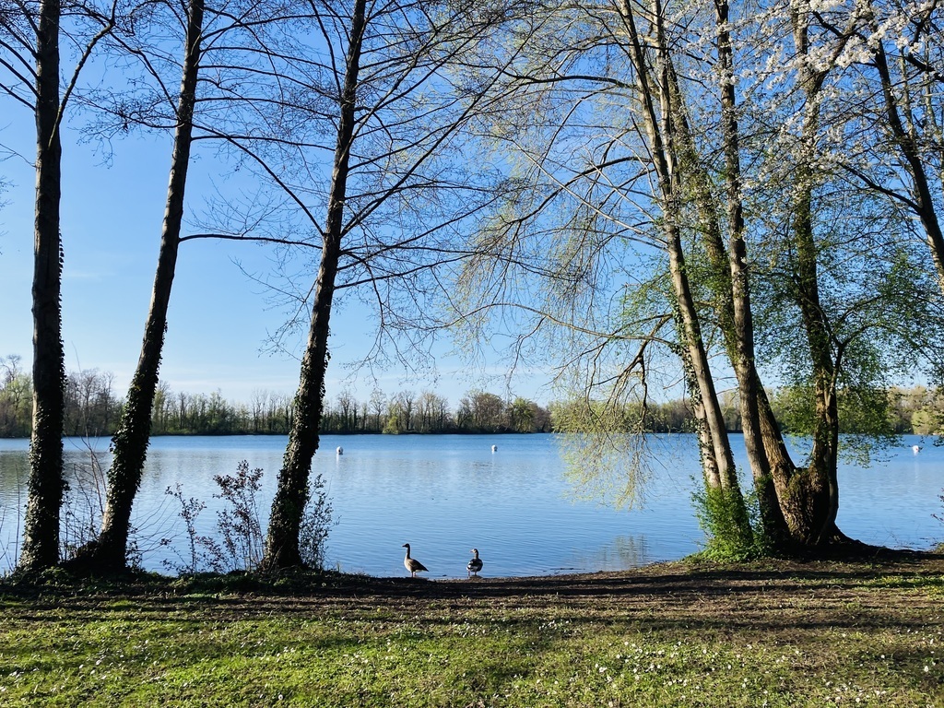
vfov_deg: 49.7
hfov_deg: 63.4
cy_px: 354
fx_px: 764
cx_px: 472
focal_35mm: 28
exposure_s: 1/1389
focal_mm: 3.99
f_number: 1.8
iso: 32
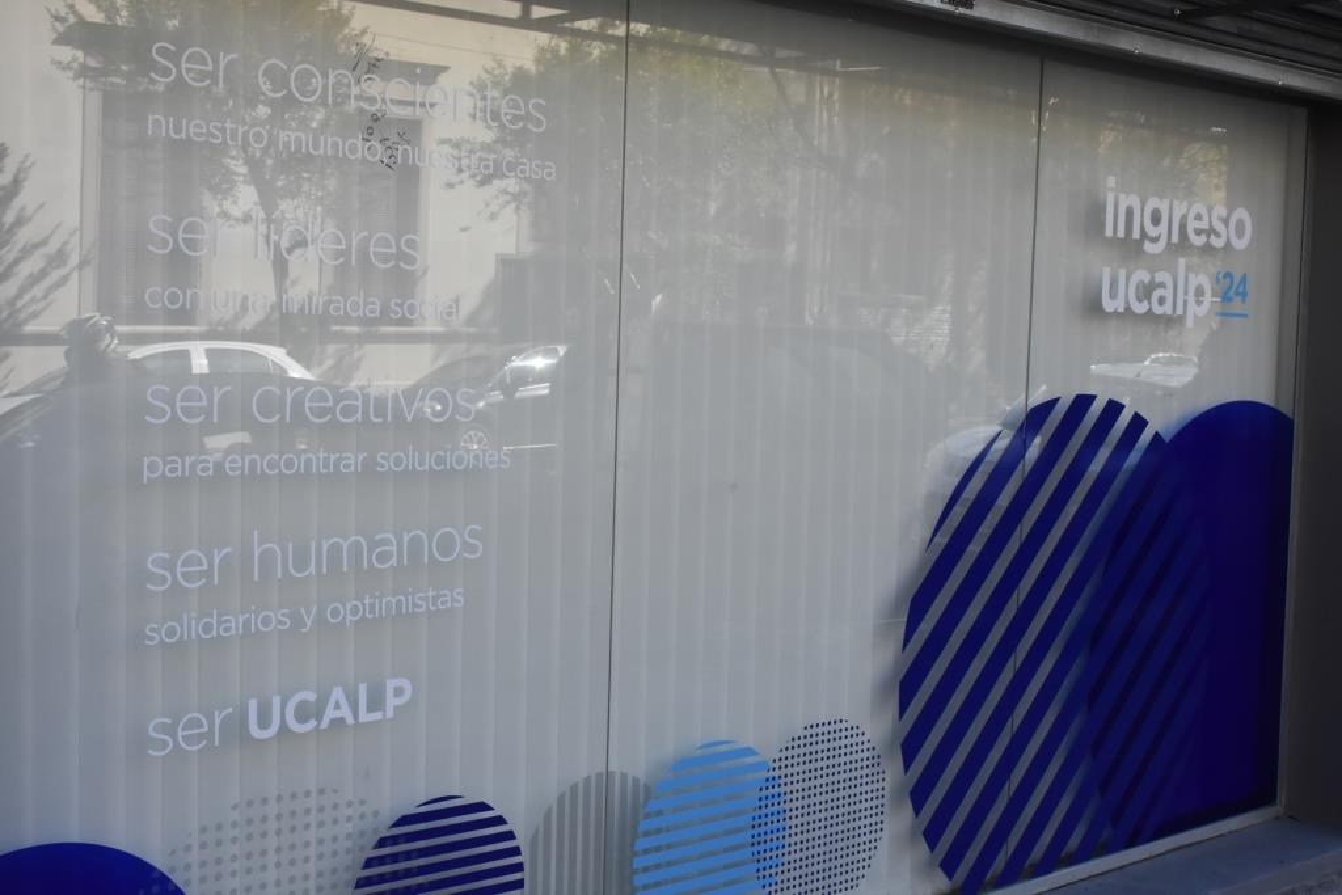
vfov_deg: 28.1
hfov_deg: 41.1
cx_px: 671
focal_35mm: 48
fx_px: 1789
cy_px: 448
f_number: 13
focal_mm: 32
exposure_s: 1/640
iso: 1600
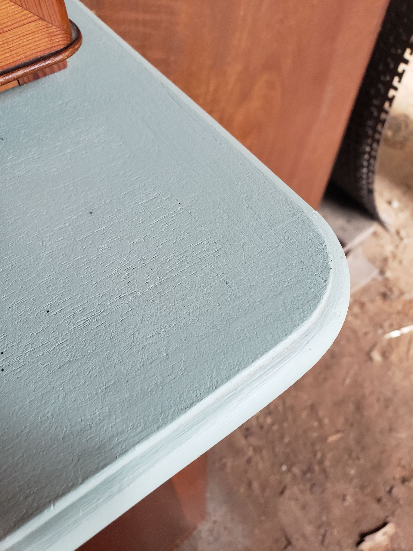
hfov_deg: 53.1
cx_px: 206
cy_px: 276
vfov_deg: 67.3
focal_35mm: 26
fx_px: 414
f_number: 2.4
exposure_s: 1/50
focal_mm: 4.3
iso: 320
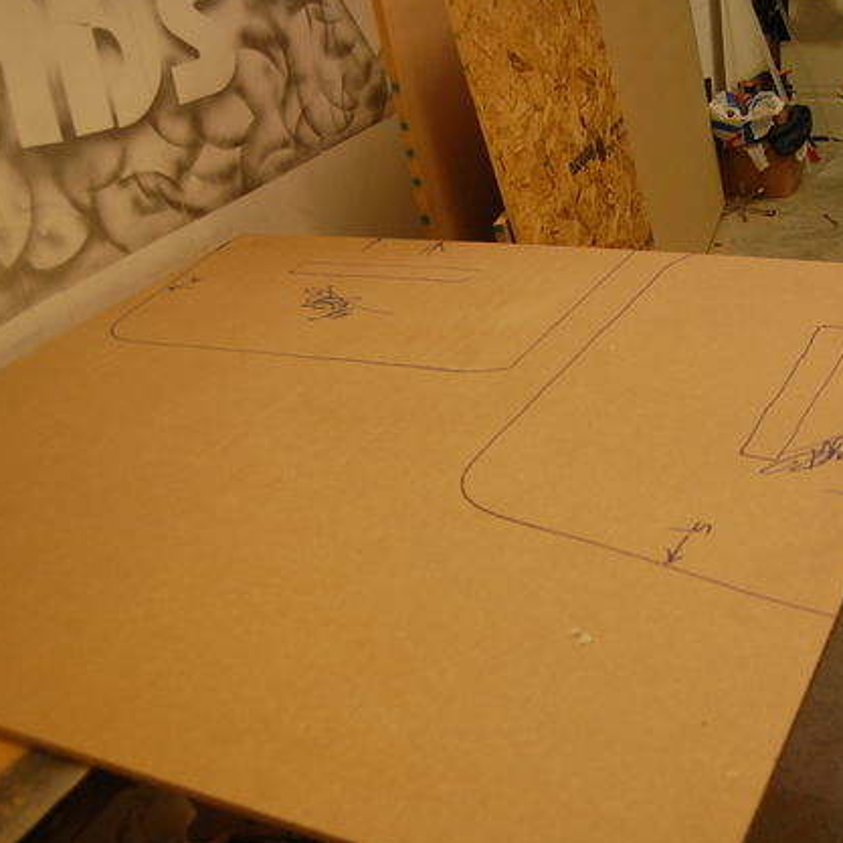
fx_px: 1185
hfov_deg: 38.4
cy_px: 425
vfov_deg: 39.2
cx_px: 604
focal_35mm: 43
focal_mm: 22
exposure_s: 1/30
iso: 640
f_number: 3.8
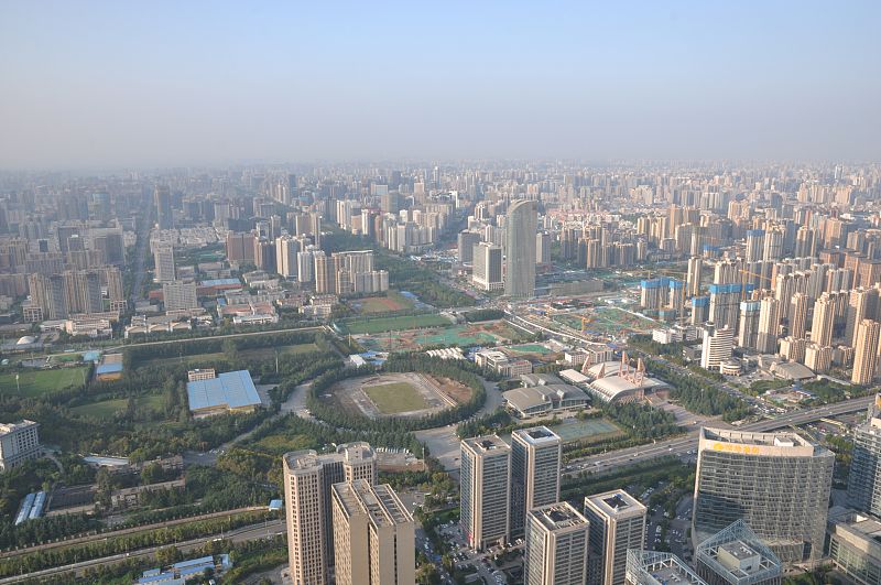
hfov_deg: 67.5
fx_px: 660
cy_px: 292
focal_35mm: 27
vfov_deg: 47.8
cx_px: 440
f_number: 11
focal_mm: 18
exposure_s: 1/50
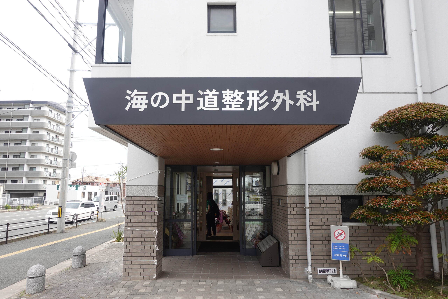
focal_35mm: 24
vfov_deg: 53.1
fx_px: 299
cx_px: 224
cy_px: 150
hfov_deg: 73.7
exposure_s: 1/200
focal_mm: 9.4
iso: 125
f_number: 4
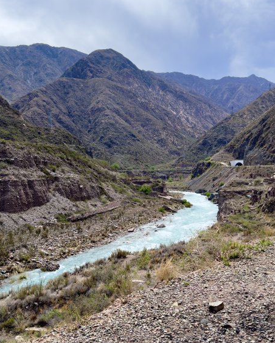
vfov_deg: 49.1
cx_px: 137
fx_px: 376
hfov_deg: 40.1
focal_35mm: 37
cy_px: 172
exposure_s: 1/4310
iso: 100
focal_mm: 6.76
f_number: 1.78
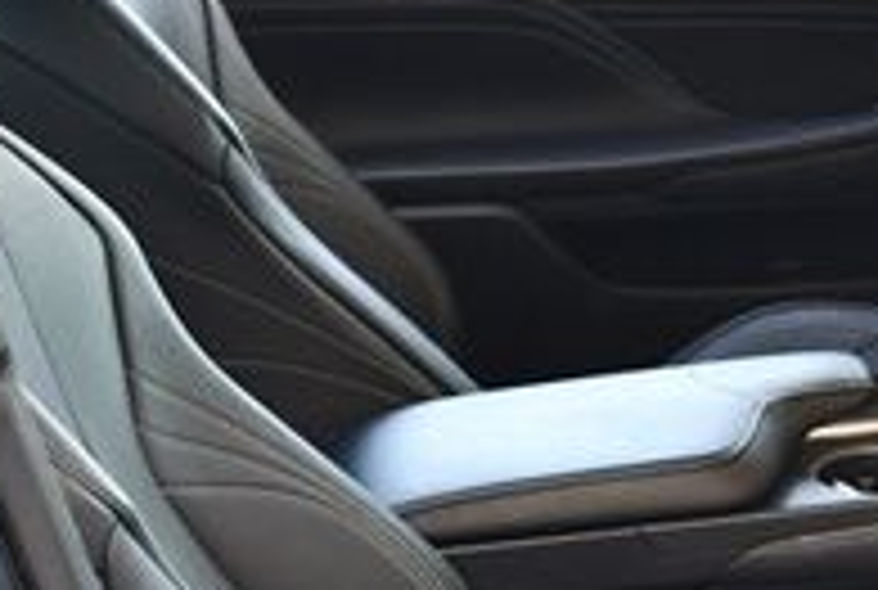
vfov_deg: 11.6
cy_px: 500
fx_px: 2884
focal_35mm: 118
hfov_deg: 16.8
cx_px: 946
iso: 900
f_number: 3.5
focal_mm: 18
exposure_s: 1/125
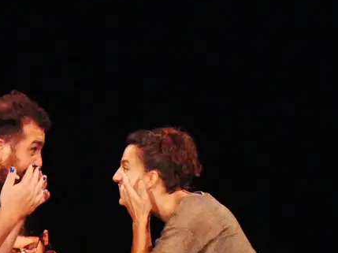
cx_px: 112
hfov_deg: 7.9
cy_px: 256
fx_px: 2459
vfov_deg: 5.9
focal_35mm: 252
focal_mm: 45
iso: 12800
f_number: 4
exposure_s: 1/125
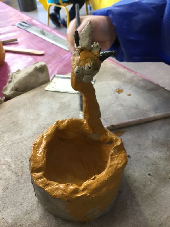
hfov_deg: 45.4
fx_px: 203
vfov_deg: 58.4
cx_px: 85
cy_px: 114
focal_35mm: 31
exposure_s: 1/33
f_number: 2.4
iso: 100
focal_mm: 3.3
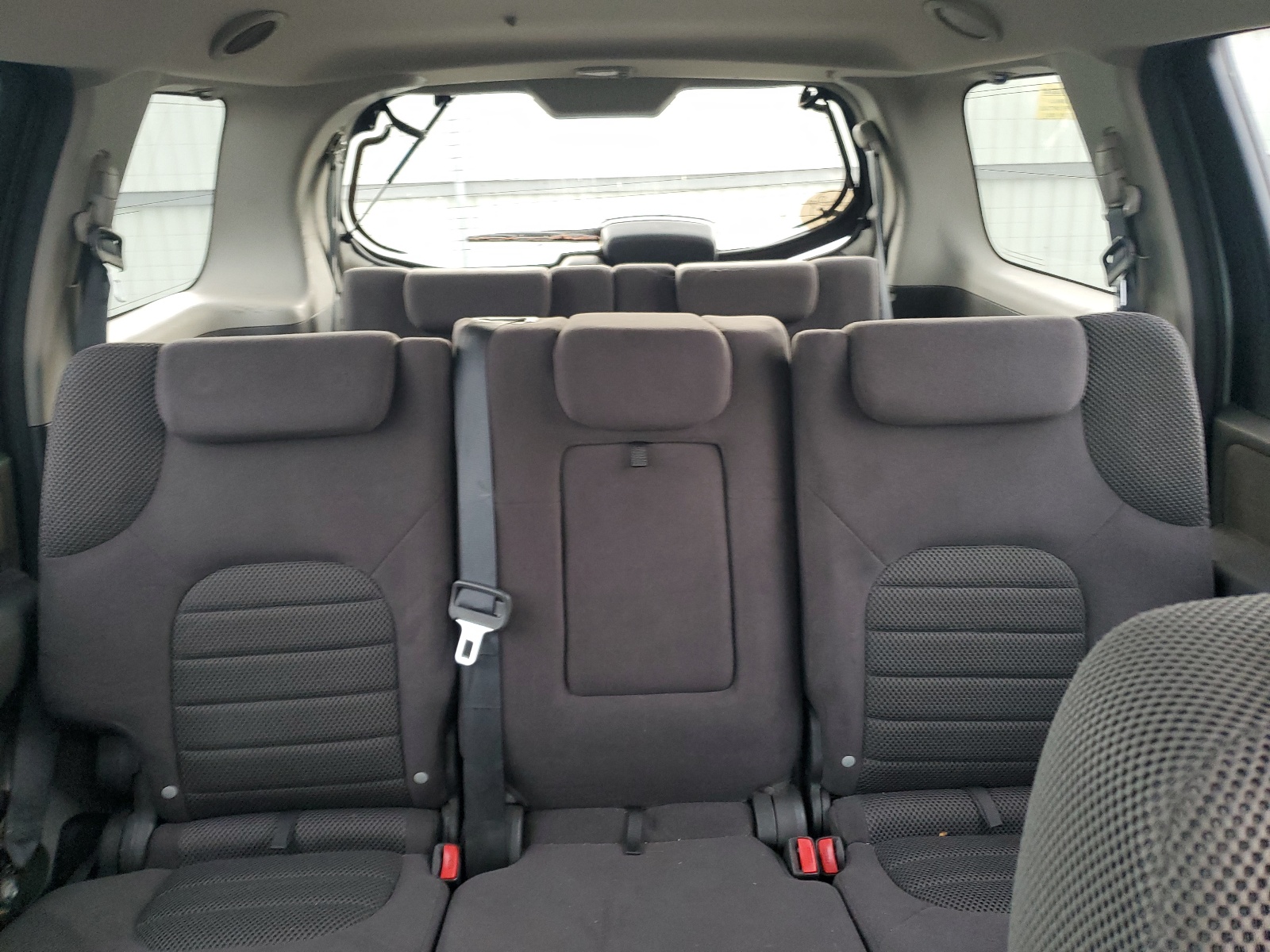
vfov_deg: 53.1
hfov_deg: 67.3
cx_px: 635
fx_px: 954
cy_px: 476
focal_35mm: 26
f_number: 1.5
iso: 118
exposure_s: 1/60.2
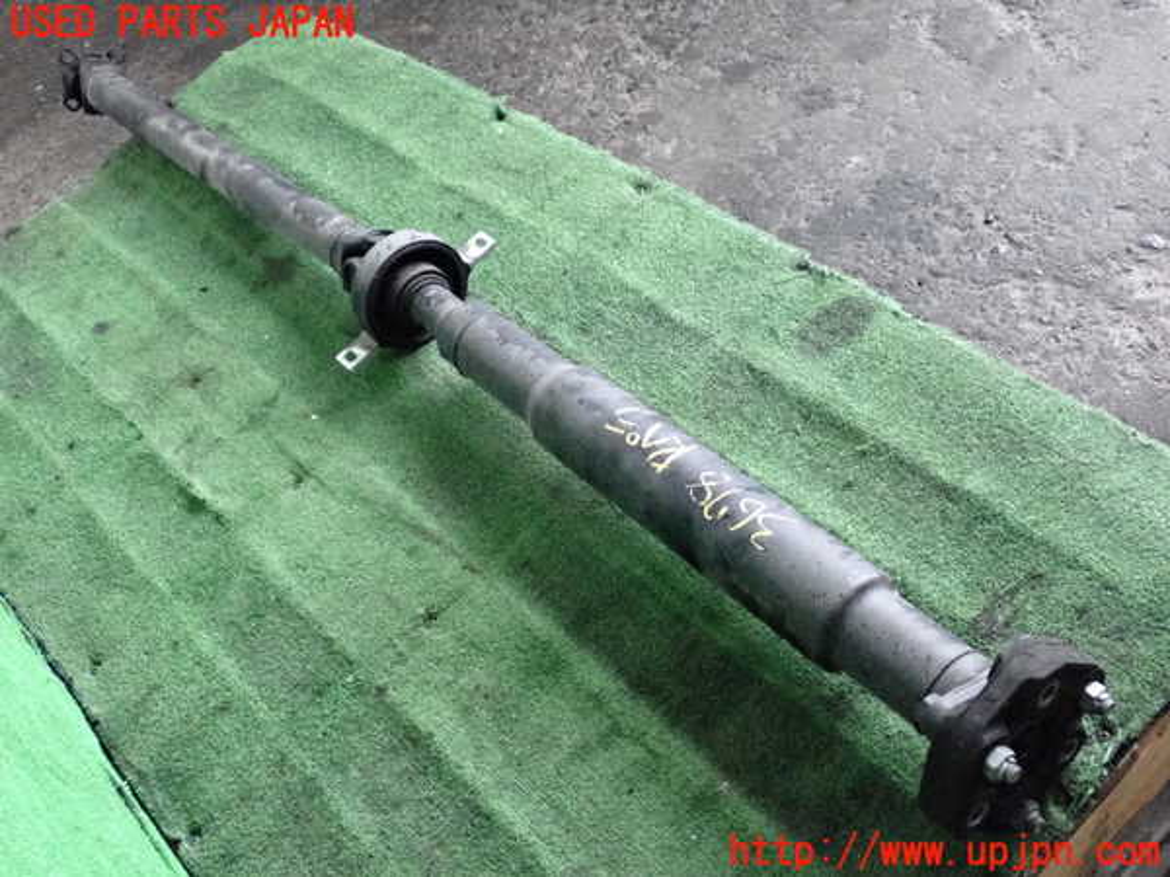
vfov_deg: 35.1
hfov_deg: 45.8
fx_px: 1386
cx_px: 585
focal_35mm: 41
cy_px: 438
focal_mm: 7.31
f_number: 2.8
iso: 3200
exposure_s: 1/125
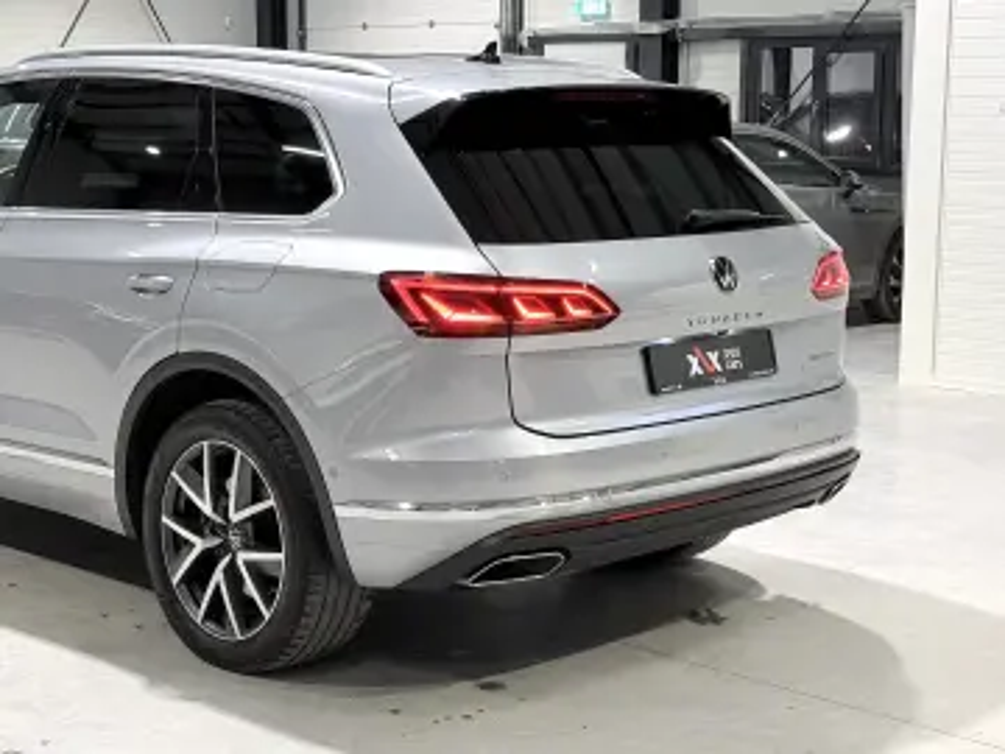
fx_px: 1394
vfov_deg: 30.3
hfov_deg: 39.7
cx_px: 502
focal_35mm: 48
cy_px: 377
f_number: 1.78
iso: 100
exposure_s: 1/50
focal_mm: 6.76
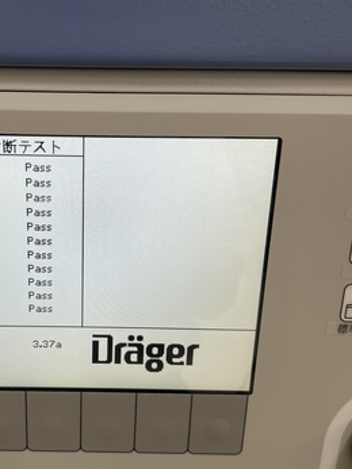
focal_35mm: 40
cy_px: 249
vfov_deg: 46.8
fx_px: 543
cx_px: 89
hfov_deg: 35.2
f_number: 1.6
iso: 50
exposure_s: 1/121
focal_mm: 4.2
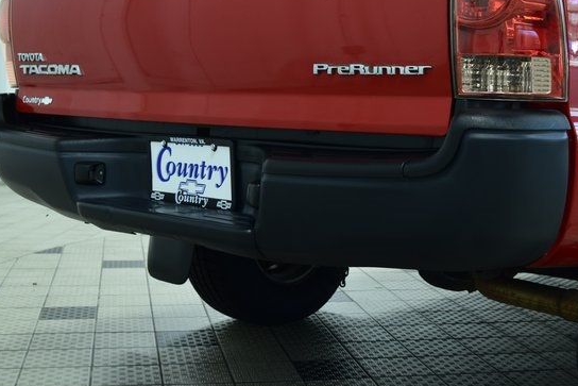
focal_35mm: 60
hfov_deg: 33.4
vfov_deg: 22.6
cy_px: 178
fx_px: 964
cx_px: 301
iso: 640
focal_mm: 34
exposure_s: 1/15
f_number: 6.3
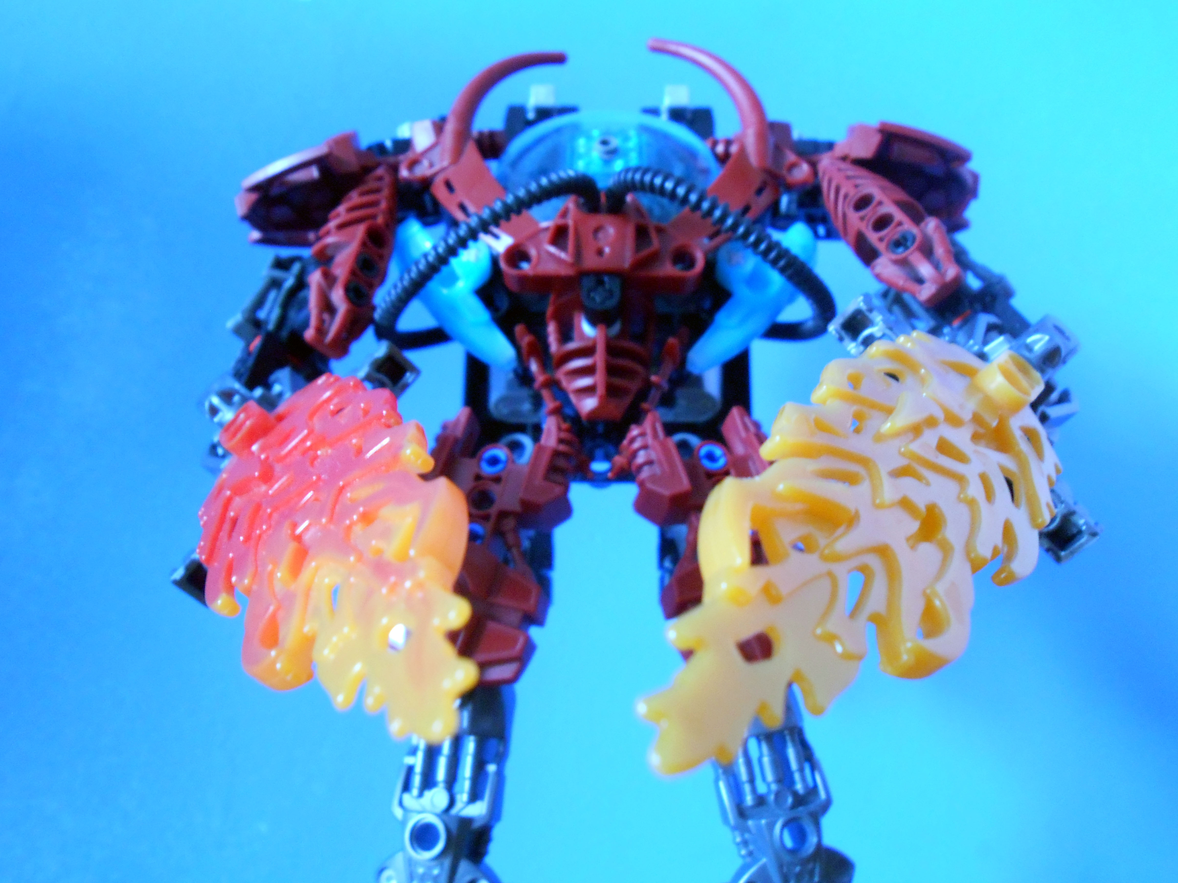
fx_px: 1021
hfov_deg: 60.0
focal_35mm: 30
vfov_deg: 46.8
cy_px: 442
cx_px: 589
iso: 400
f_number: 3.8
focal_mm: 5.3
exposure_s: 1/2.5
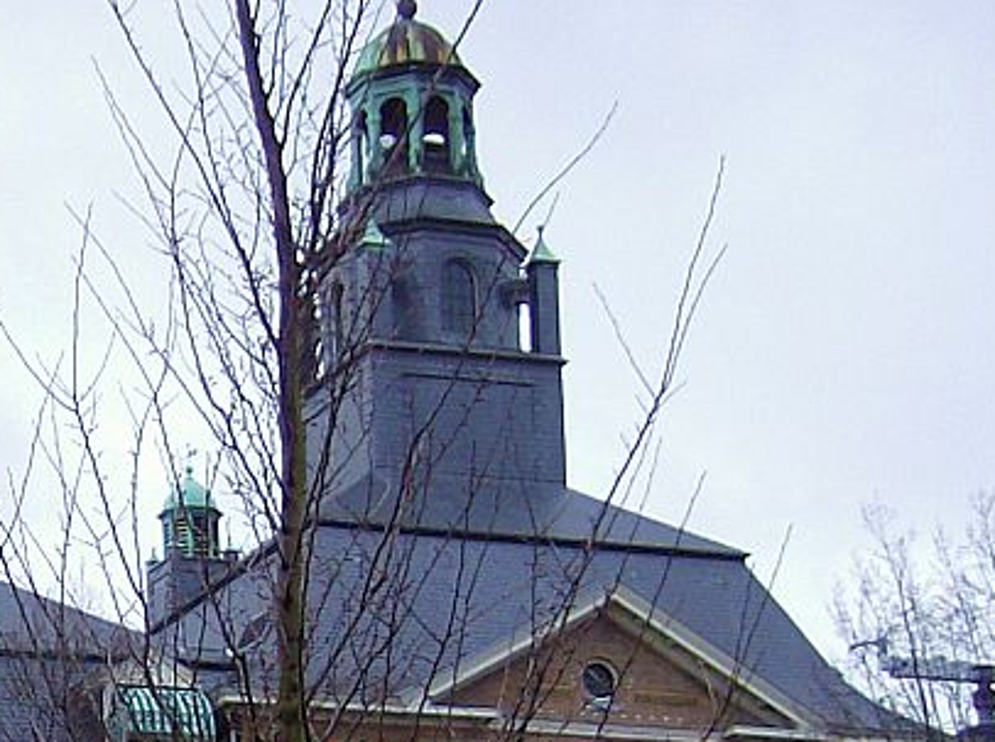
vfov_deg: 12.5
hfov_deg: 16.3
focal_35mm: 116
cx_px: -191
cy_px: 809
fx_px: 3328
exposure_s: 1/207
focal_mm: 7.7
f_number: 3.1
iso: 100
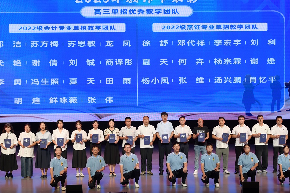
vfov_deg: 16.3
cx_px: 145
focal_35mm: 84
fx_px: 677
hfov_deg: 24.2
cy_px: 96
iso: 500
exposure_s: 1/125
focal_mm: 70
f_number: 6.3
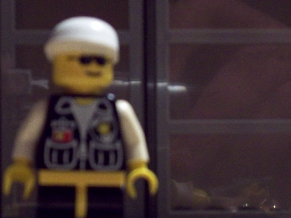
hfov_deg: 17.5
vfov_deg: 13.2
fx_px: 942
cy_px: 140
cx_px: 81
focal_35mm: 112
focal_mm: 9
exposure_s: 1/8
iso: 200
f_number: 3.4
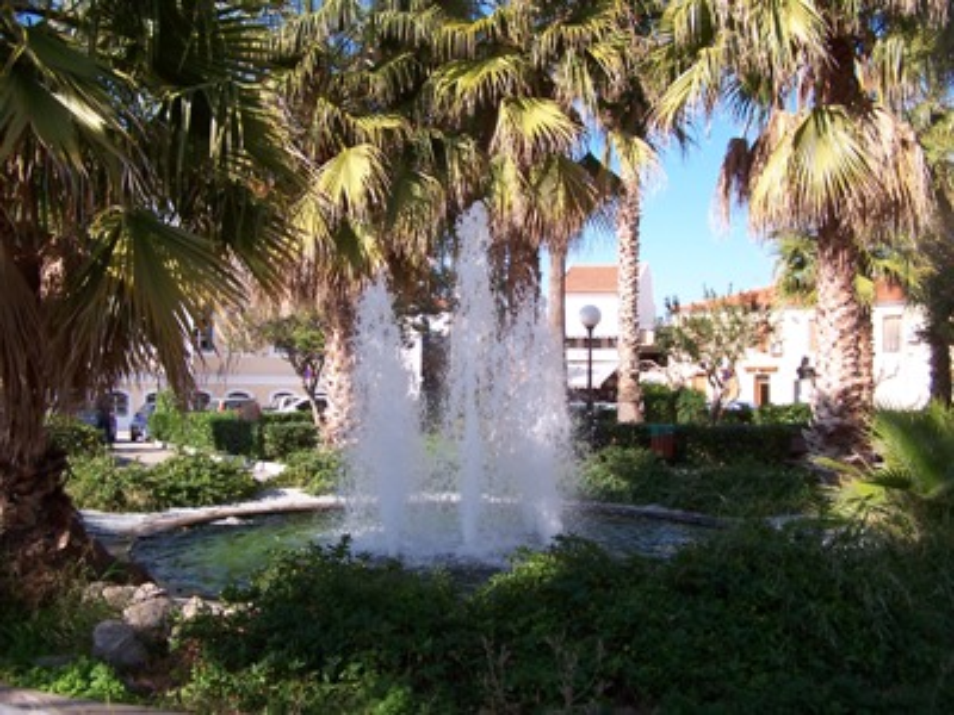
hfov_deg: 49.0
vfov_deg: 37.7
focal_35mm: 38
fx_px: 1047
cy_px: 358
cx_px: 477
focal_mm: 6.3
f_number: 2.8
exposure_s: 1/750
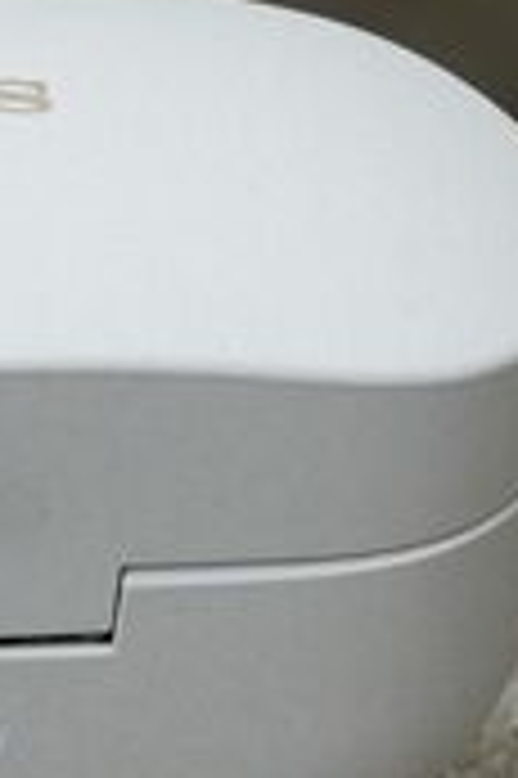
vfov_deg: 6.1
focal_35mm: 336
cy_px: 490
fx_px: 7266
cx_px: -122
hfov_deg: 4.1
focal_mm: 70
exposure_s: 1/200
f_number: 7.1
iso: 250
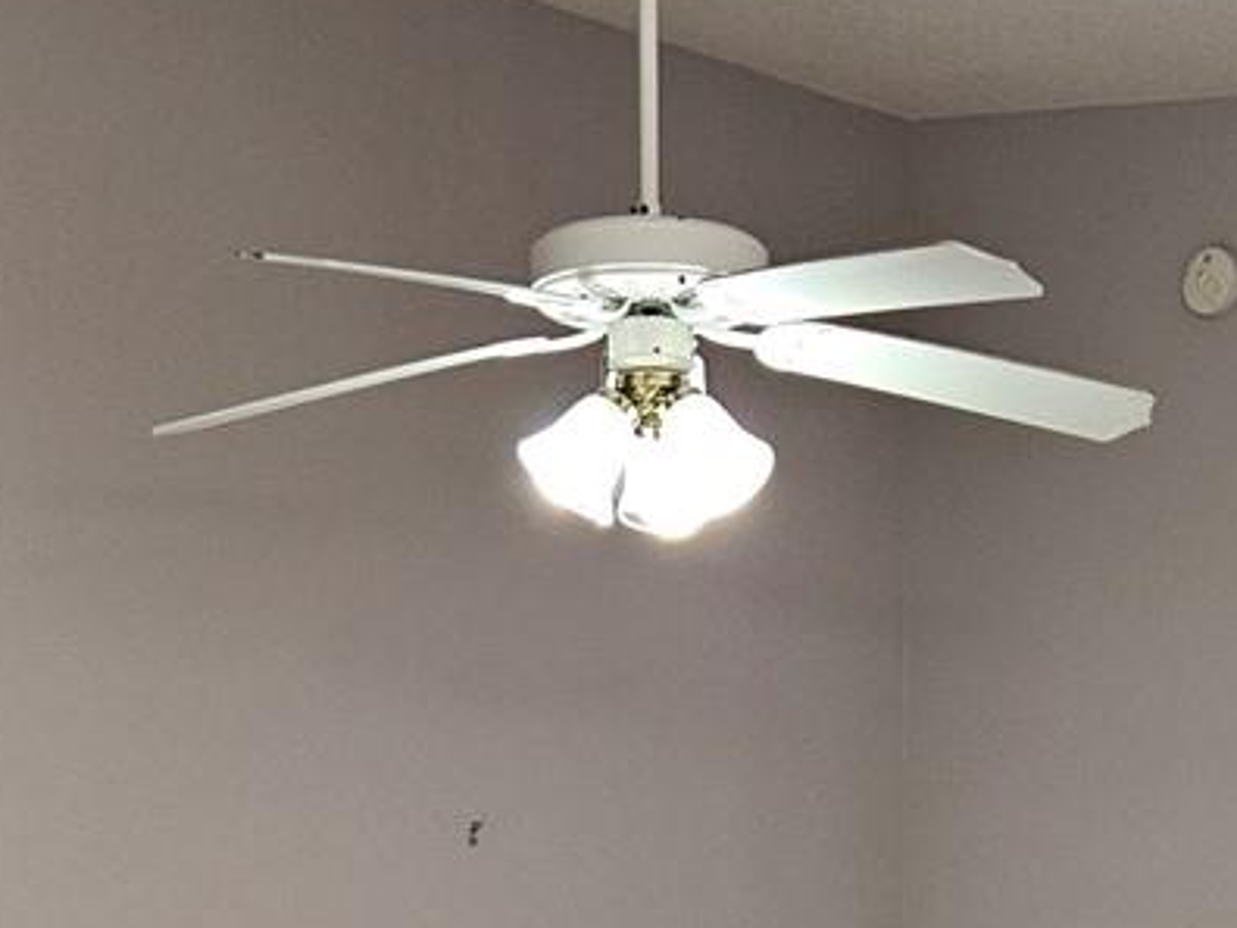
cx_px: 853
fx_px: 3323
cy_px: 1534
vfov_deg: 14.4
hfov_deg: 21.0
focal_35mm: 93
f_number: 1.8
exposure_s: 1/120
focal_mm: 5.4
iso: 200
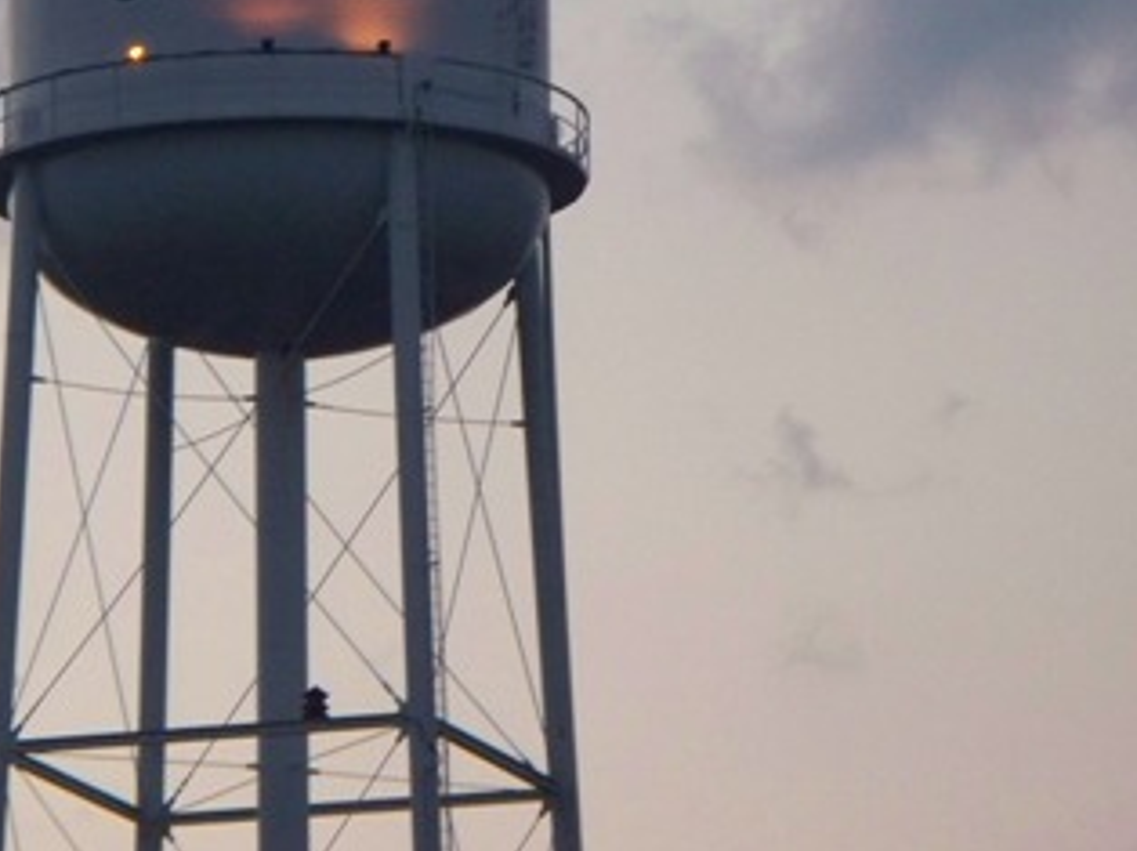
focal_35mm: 367
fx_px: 12045
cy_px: 18
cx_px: 159
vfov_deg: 4.0
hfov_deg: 5.4
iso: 320
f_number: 5.1
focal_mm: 37.7
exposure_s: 1/200
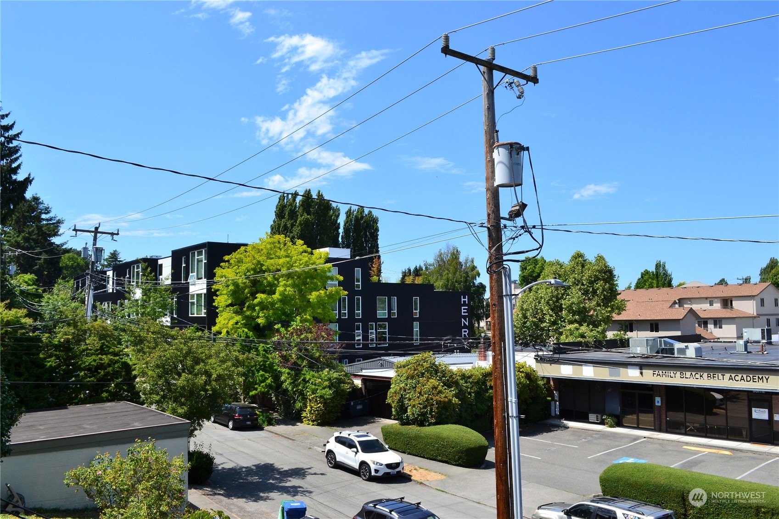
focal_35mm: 27
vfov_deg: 47.9
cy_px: 260
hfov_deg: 67.4
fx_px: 584
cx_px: 390
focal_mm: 18
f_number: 11
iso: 400
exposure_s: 1/400
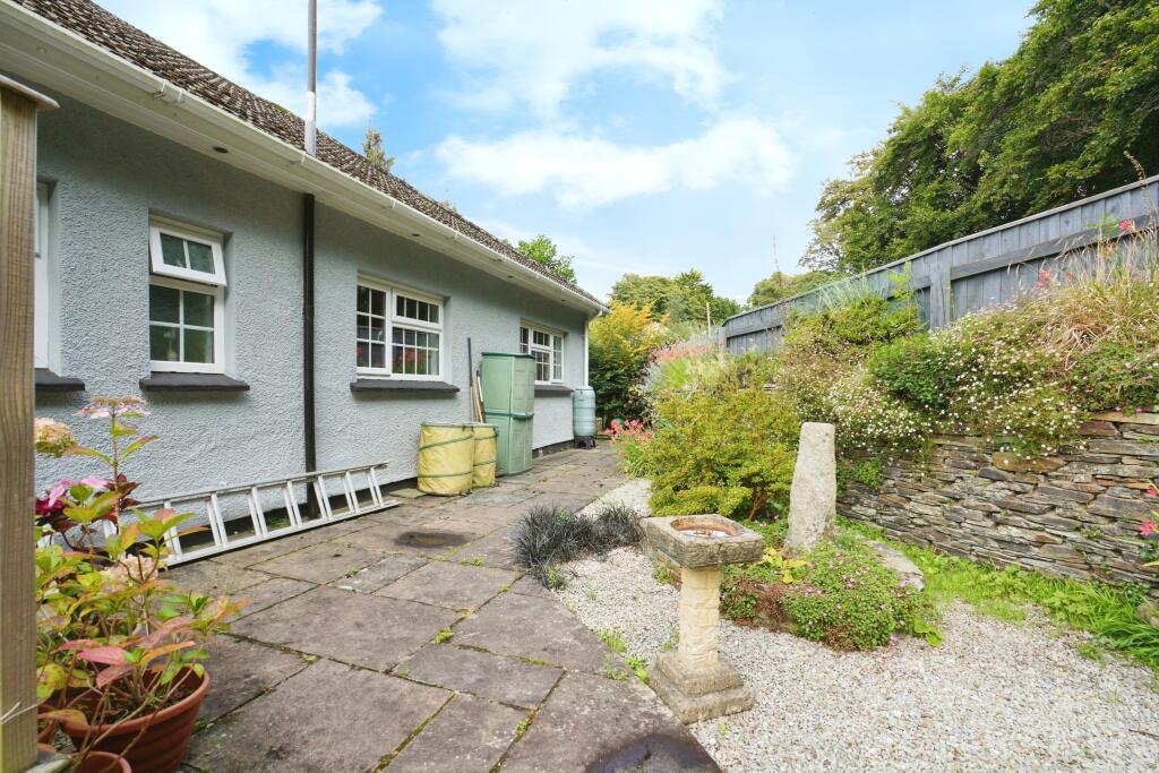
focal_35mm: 16
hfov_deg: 96.7
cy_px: 386
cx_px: 580
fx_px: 515
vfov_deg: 73.8
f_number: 9
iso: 800
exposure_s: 1/250
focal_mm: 16
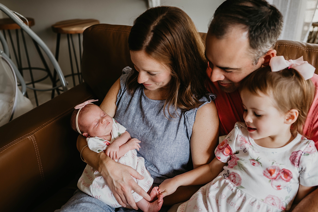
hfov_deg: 54.4
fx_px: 309
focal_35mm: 35
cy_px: 106
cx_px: 159
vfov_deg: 37.9
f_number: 2.8
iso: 250
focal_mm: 35
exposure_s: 1/125
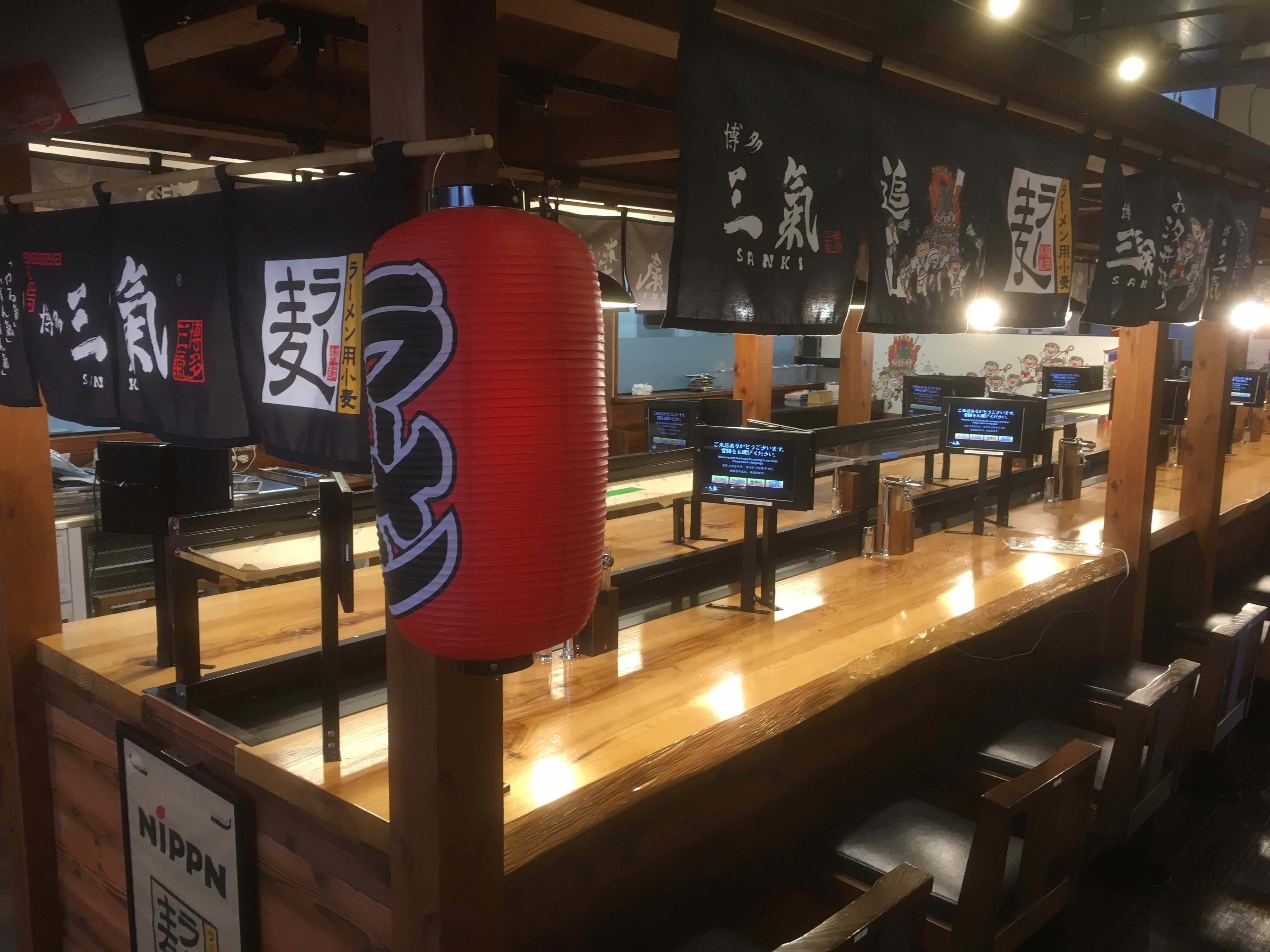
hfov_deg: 61.7
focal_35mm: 29
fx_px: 1064
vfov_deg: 48.2
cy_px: 476
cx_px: 635
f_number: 2.2
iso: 64
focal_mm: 4.15
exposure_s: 1/30
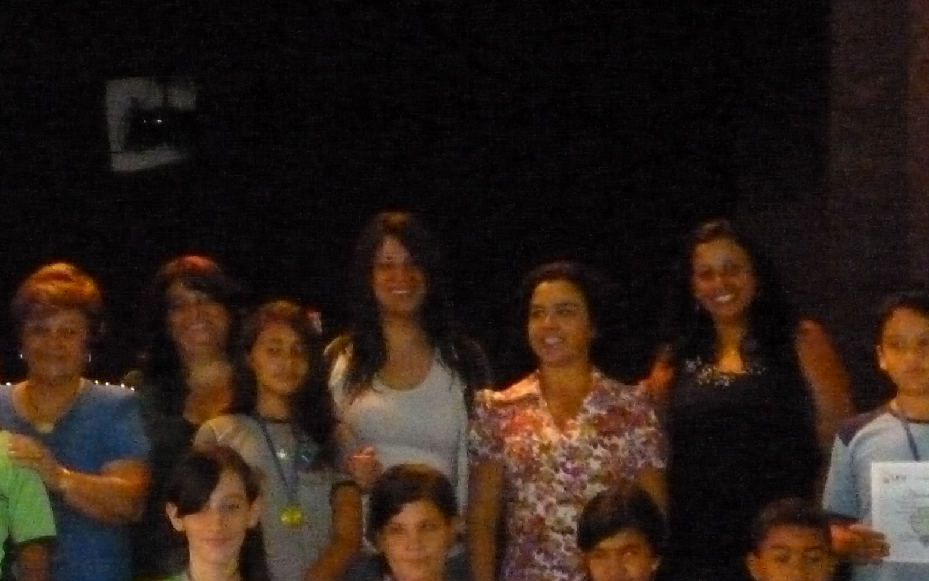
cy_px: 405
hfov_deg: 19.7
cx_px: 122
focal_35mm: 104
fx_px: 2633
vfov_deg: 12.6
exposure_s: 1/60
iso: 1600
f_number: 3.5
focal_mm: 6.4
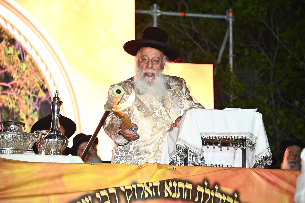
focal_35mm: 160
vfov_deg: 8.6
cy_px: 102
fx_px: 1355
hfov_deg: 12.8
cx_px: 152
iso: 1600
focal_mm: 160
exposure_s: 1/100
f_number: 5.6
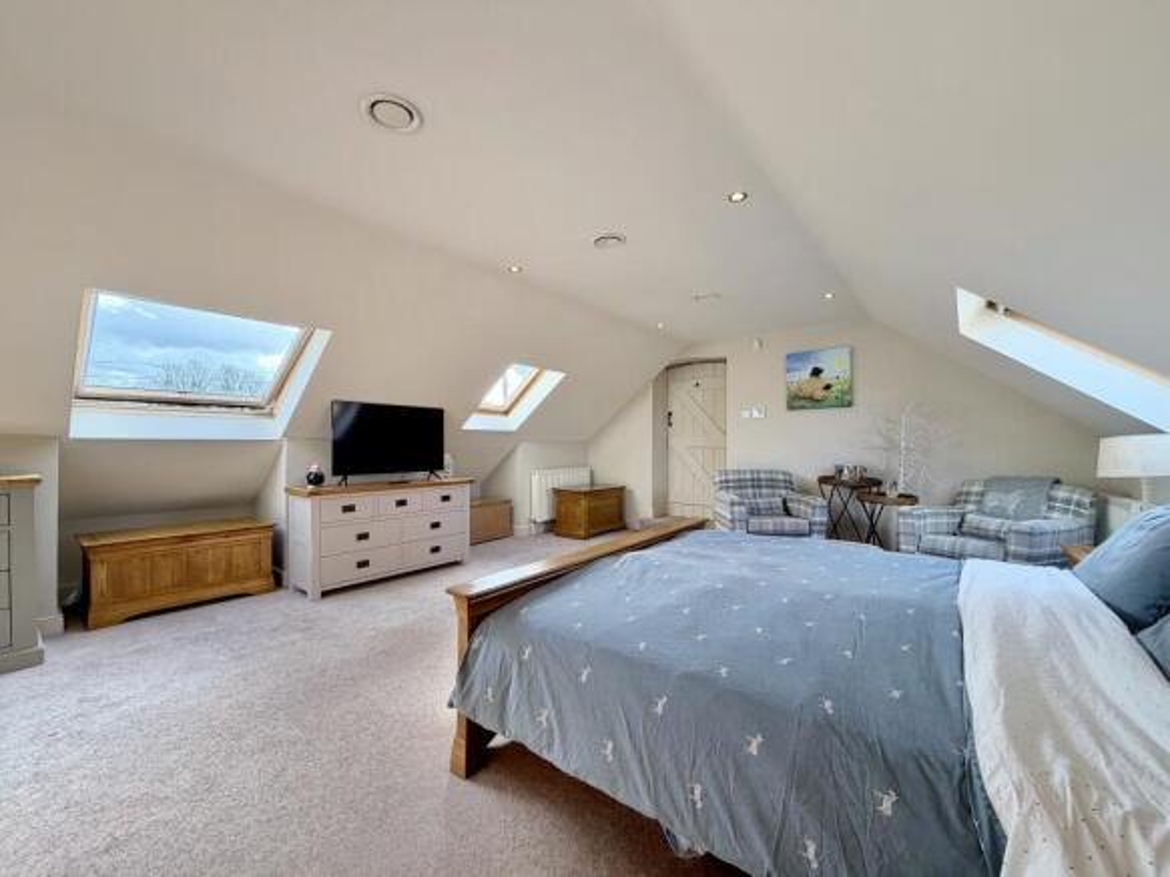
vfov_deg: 85.7
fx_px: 473
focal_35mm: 14
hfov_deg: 102.1
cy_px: 438
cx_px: 585
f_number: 2.2
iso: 50
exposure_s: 1/100
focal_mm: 2.22
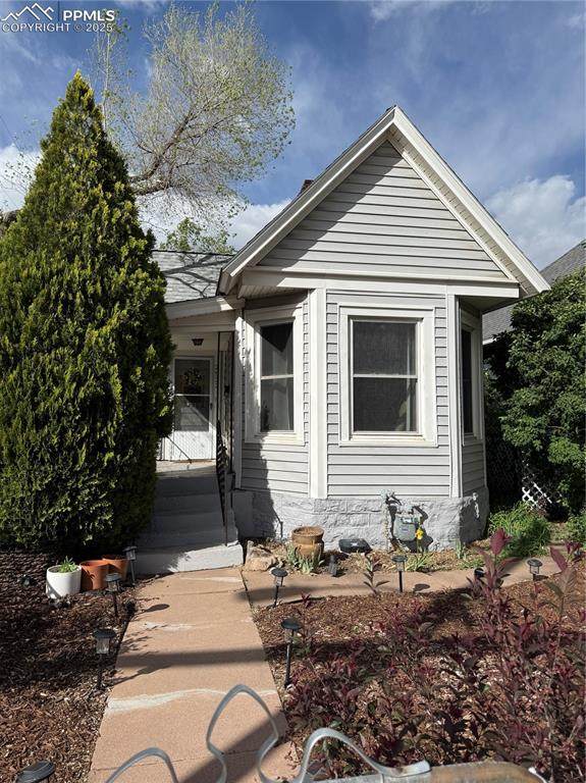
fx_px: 542
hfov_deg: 56.8
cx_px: 293
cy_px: 392
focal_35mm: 24
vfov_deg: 71.6
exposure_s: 1/8130
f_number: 1.78
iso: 80
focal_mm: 6.76
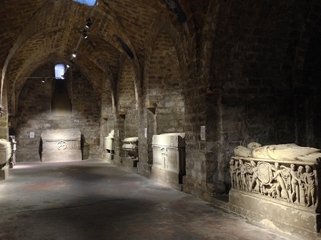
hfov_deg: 46.8
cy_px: 118
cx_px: 158
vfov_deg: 35.9
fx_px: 371
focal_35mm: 40
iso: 320
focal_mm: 4.12
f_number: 2.4
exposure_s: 1/20
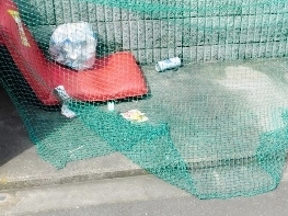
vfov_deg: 26.1
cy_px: 121
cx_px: 188
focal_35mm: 56
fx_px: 466
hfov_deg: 34.1
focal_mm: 4
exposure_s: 1/800
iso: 125
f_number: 3
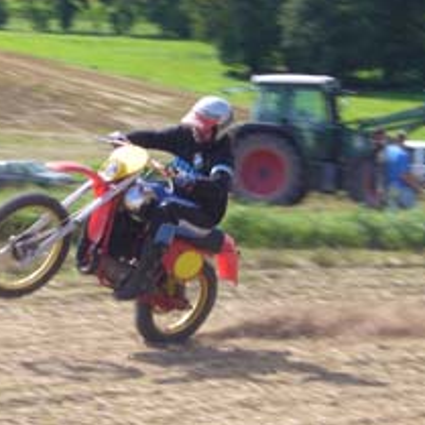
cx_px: 277
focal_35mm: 125
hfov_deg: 13.9
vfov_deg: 14.0
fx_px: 1736
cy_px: 234
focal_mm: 12.2
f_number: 8.2
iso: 100
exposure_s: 1/125
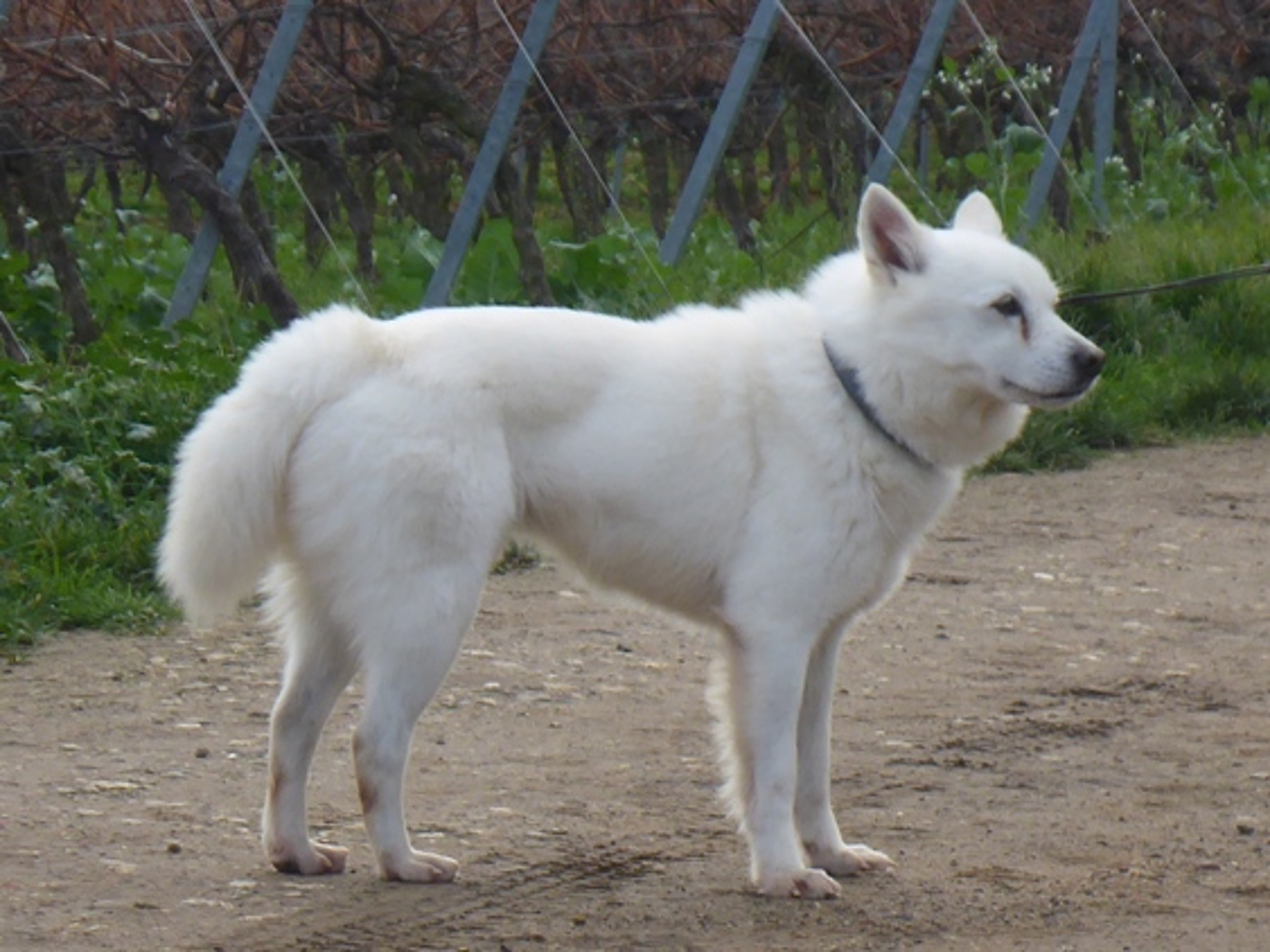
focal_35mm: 289
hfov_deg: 6.9
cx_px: 635
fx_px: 10601
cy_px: 476
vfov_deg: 5.1
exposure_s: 1/125
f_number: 5.9
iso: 100
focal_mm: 22.8
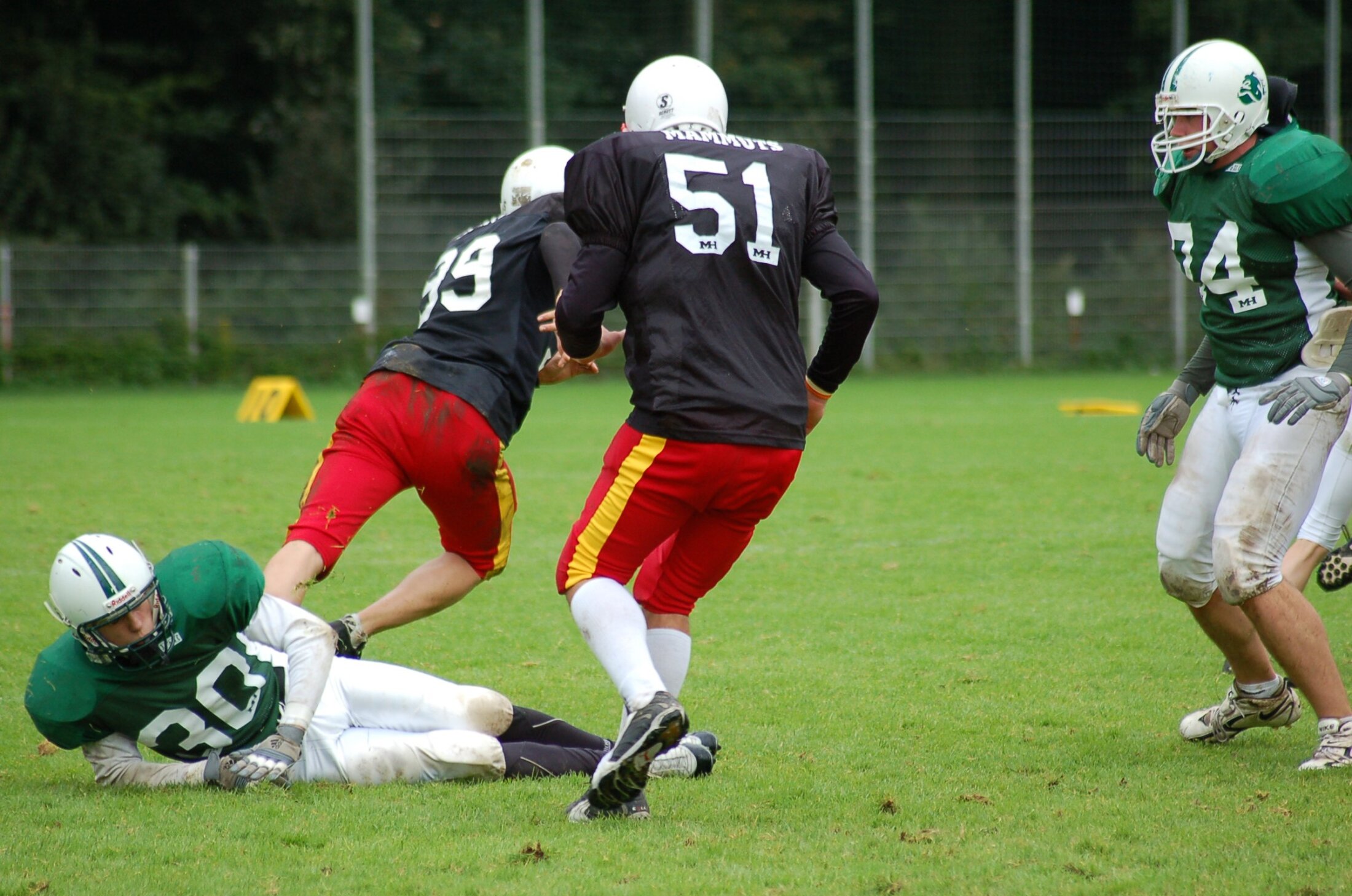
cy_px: 448
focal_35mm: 292
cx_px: 676
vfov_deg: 4.7
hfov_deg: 7.1
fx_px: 10964
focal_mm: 195
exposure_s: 1/800
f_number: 5
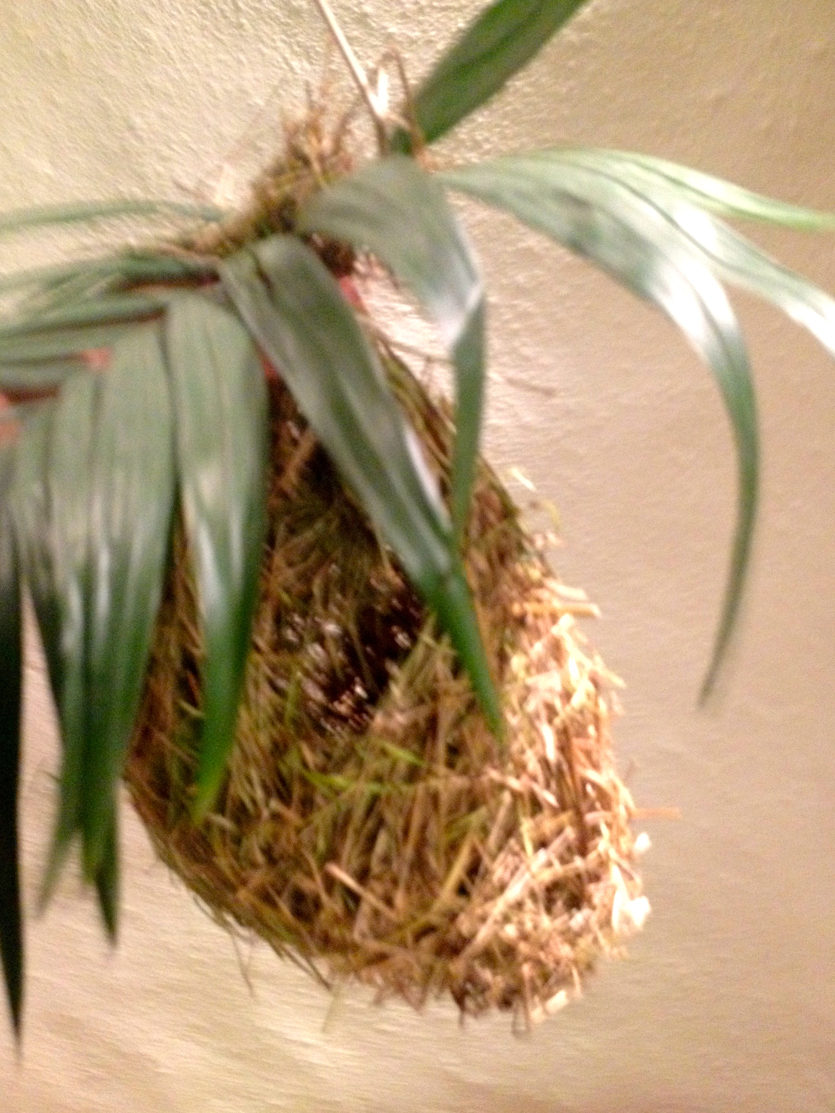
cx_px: 409
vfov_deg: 51.3
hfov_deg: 39.7
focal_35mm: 36
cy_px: 569
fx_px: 1158
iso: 400
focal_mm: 4.28
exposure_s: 1/15
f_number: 2.4
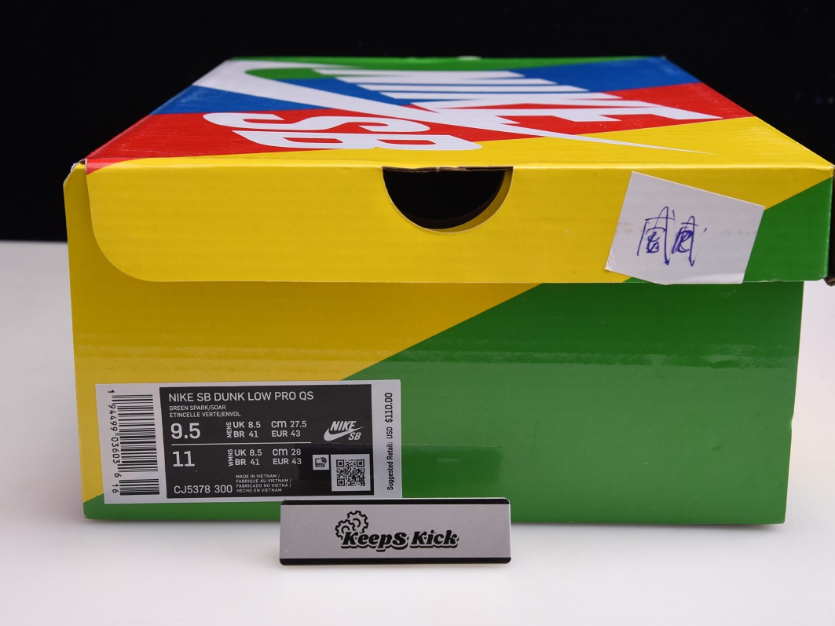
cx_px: 434
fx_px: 1520
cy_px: 314
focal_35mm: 63
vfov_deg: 23.3
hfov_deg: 30.7
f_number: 11
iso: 100
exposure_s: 1/125
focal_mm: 58
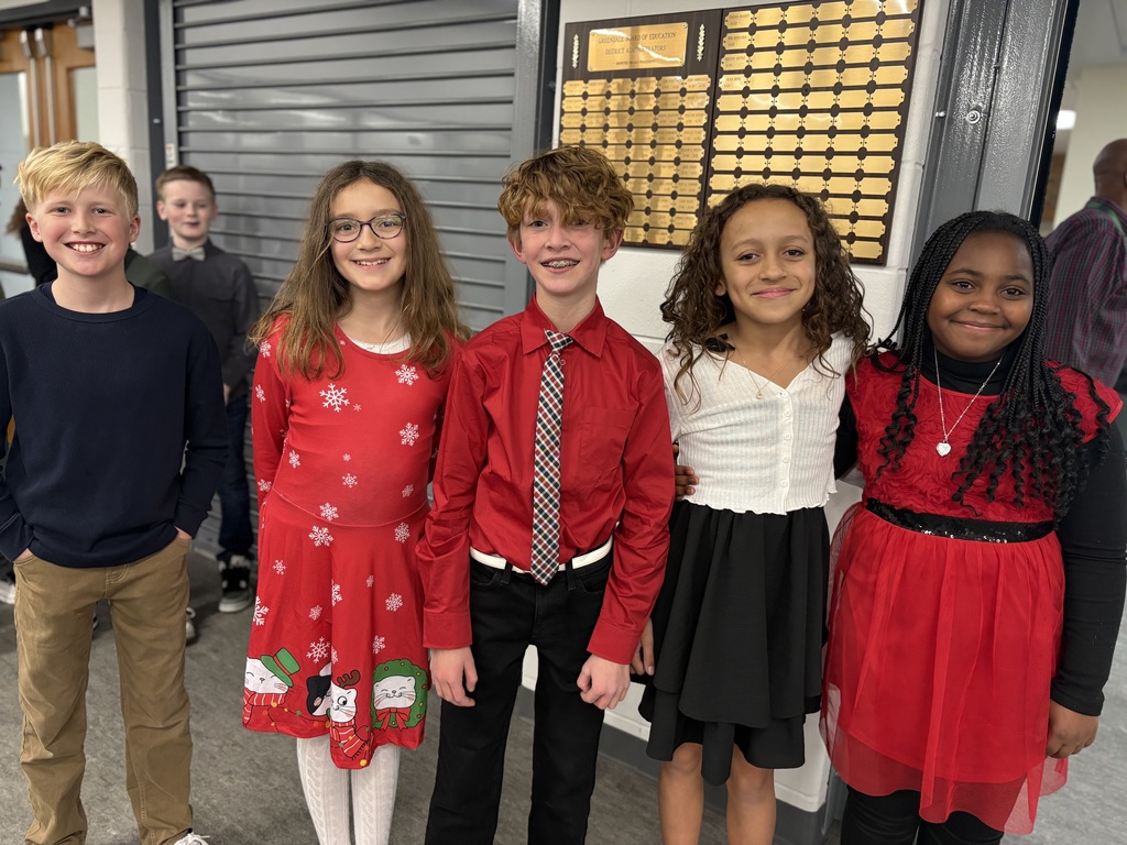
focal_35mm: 26
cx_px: 564
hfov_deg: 67.3
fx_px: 846
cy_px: 422
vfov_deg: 53.1
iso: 200
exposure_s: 1/60
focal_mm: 5.96
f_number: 1.6
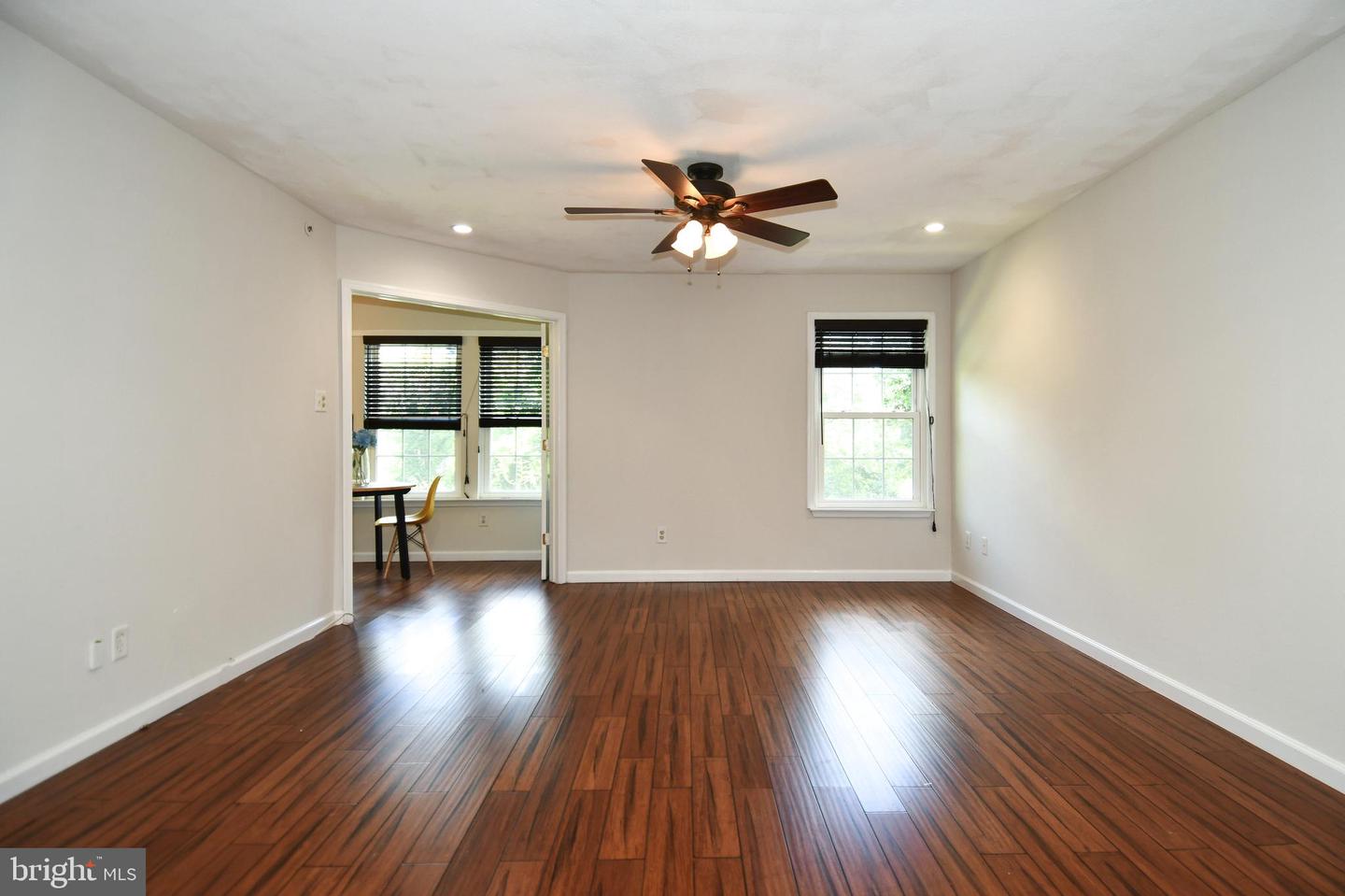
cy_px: 448
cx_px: 672
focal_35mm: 18
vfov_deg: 67.3
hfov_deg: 90.0
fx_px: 672
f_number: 4
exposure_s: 1/60
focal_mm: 12
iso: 280
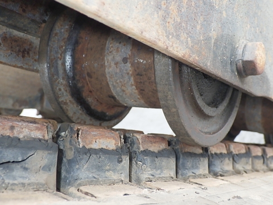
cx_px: 136
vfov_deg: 34.3
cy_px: 102
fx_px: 331
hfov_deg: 44.8
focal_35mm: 42
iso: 250
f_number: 4.2
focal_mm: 7.5
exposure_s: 1/160
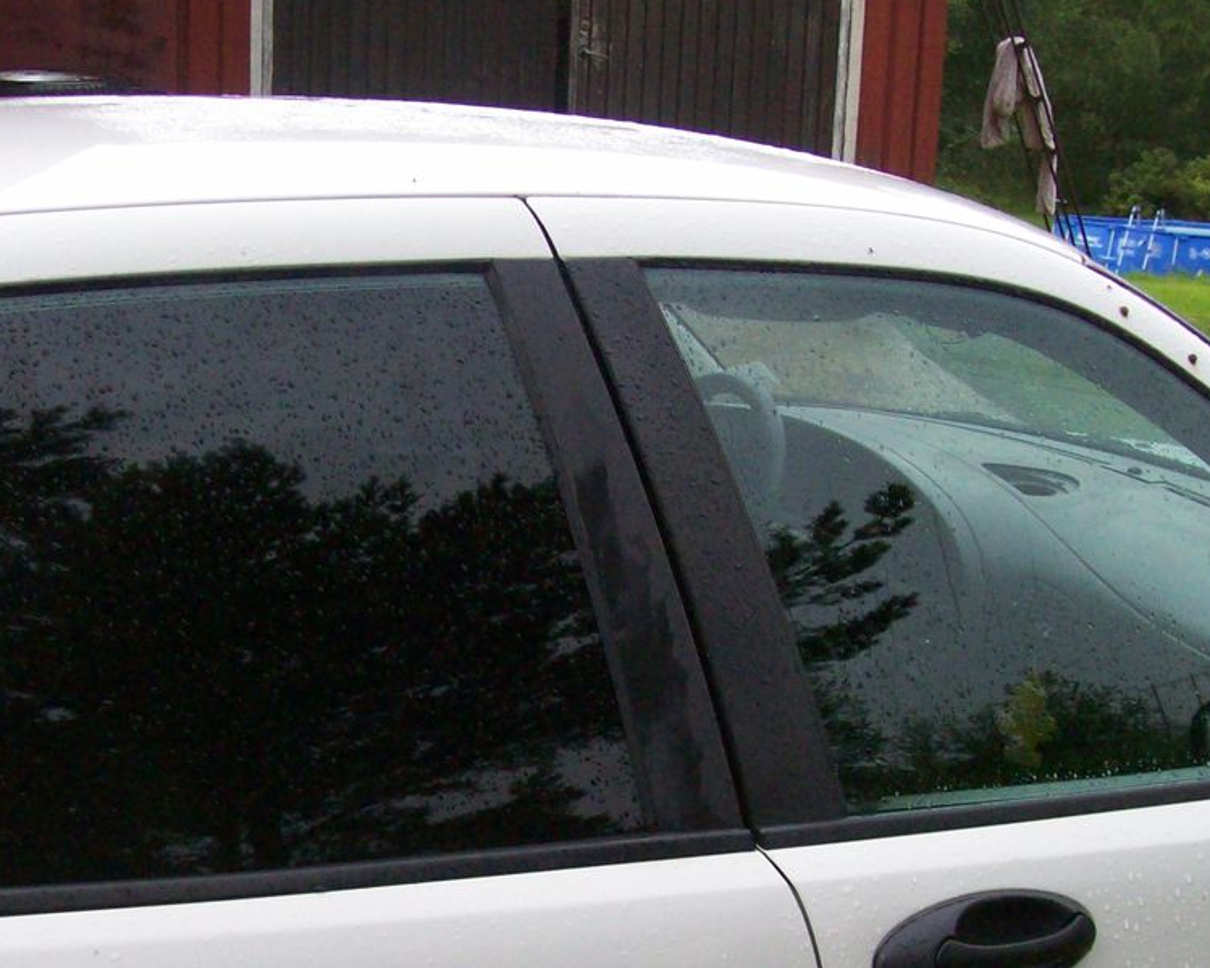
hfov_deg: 31.3
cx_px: 451
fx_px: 2148
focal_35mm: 60
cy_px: 762
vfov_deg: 25.0
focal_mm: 6
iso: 200
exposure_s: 1/106
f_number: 2.7
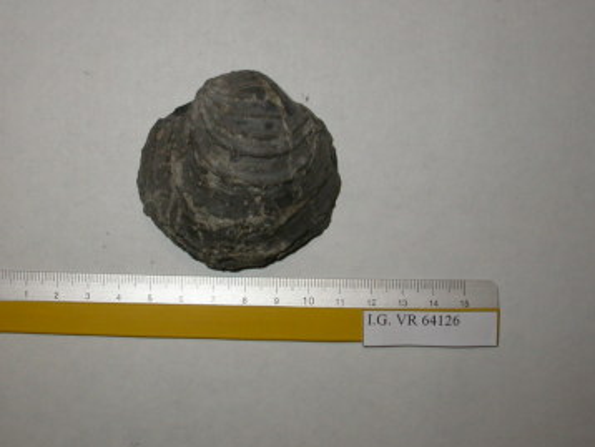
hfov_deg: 36.0
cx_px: 229
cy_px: 165
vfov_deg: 27.5
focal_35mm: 53
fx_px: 912
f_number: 2.6
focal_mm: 7.85
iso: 100
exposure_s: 1/60
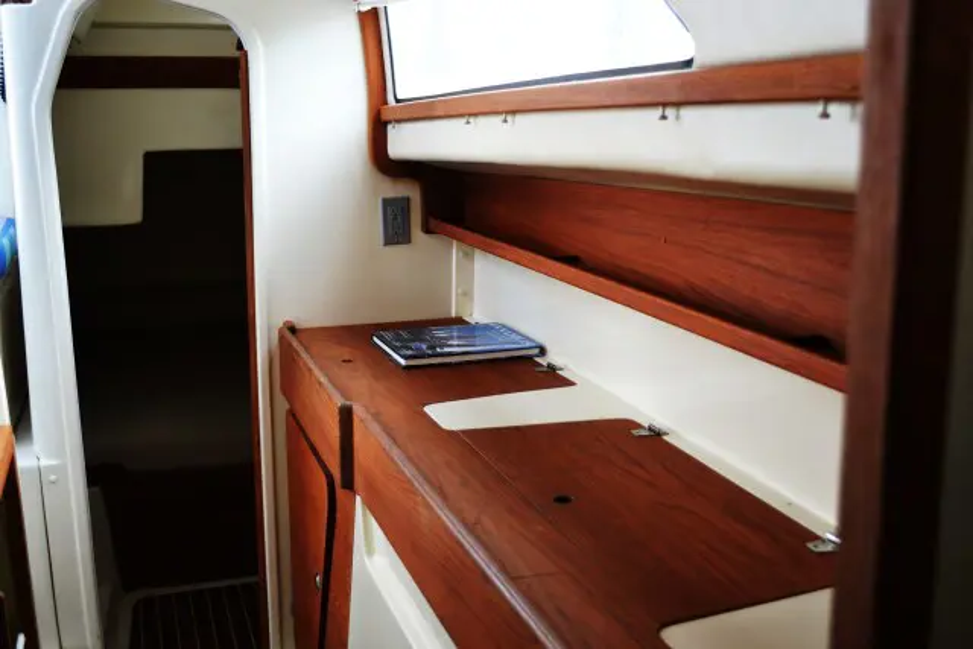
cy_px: 324
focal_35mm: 42
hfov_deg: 46.4
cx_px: 486
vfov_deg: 31.9
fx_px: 1135
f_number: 5
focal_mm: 28
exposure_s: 1/100
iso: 400
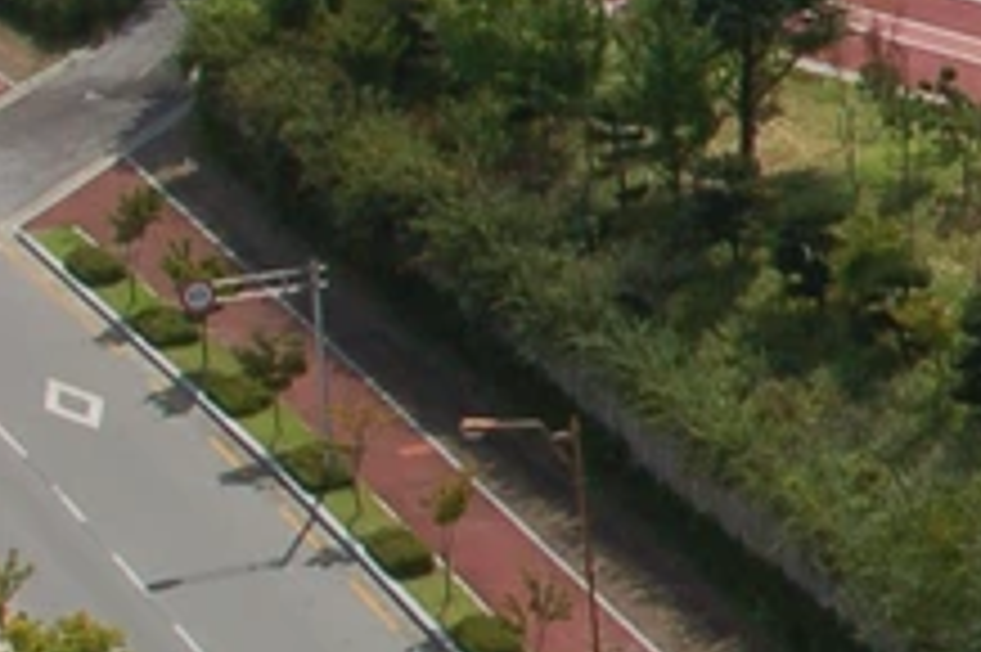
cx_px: 2691
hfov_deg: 8.9
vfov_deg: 6.9
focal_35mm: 198
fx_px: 5391
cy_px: -139
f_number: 16
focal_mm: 24
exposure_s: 1/40
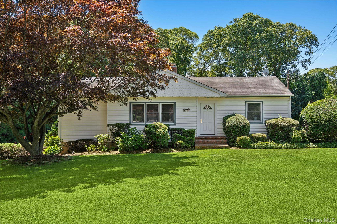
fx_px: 299
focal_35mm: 32
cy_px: 112
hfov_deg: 58.8
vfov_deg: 41.1
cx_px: 168
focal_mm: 32
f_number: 4
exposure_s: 1/400
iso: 100
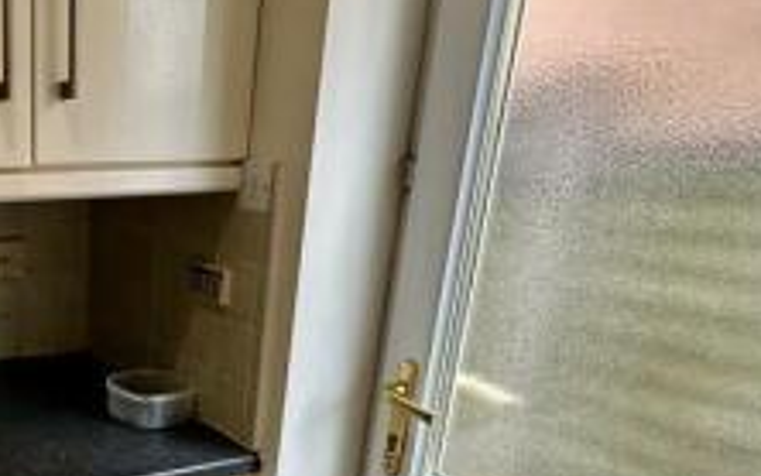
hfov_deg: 44.8
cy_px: 399
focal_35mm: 39
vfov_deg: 31.7
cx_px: 50
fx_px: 809
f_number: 2.2
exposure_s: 1/50
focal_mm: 2.22
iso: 160
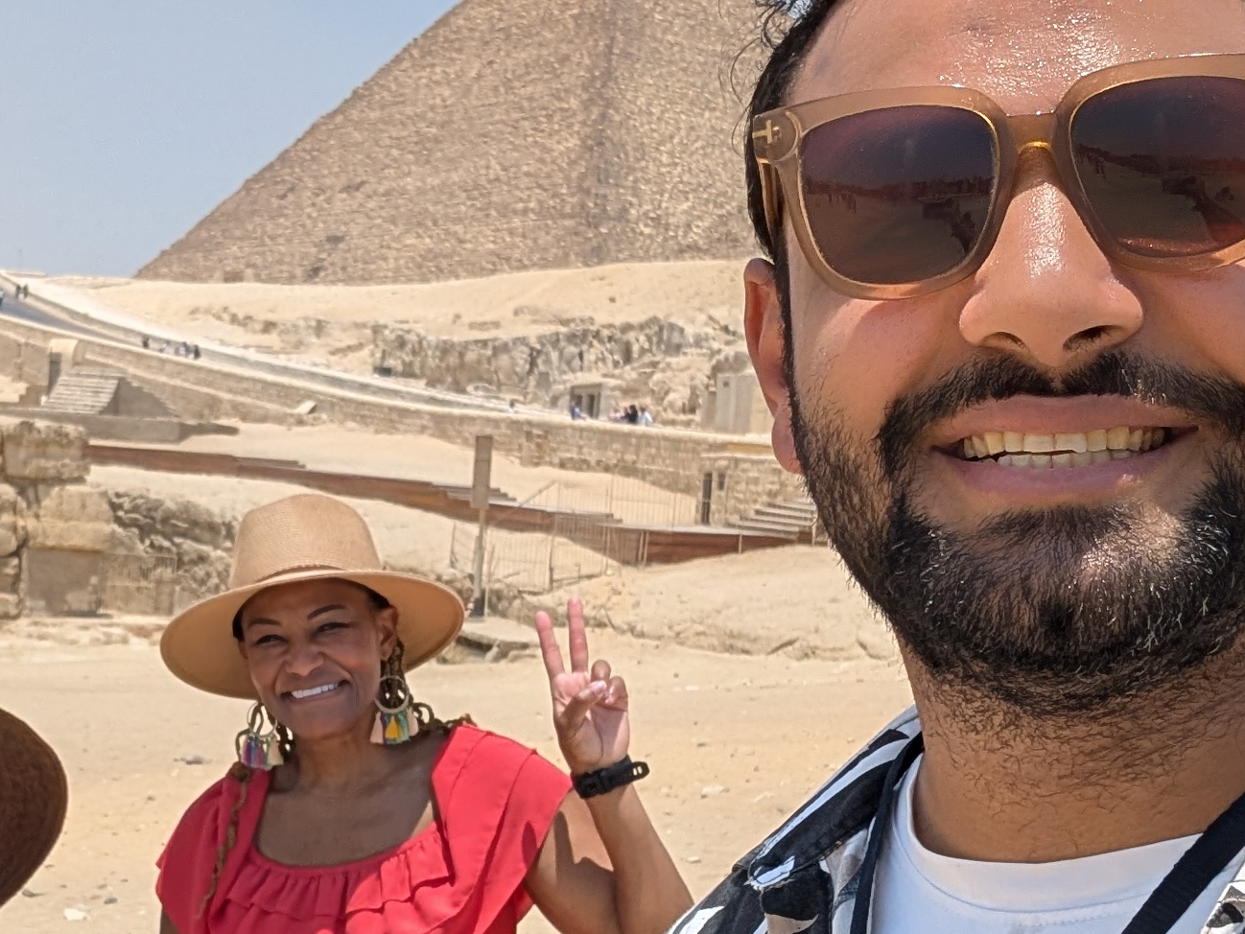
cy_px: 780
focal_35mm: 59
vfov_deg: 24.3
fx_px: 2122
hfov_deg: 31.6
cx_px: 205
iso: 47
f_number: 2.2
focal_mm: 2.74
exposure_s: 1/1916
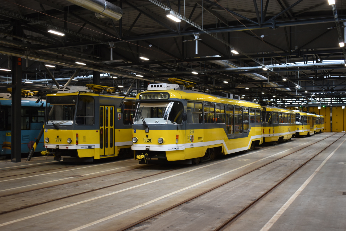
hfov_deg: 47.9
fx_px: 389
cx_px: 173
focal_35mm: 40
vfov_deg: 33.0
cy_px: 116
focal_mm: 27
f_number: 4.5
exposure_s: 1/80
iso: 400
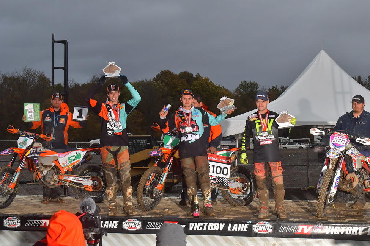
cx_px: 185
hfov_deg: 32.4
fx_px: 637
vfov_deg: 21.9
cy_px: 123
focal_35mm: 62
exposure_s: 1/500
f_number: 7.1
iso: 800
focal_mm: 31
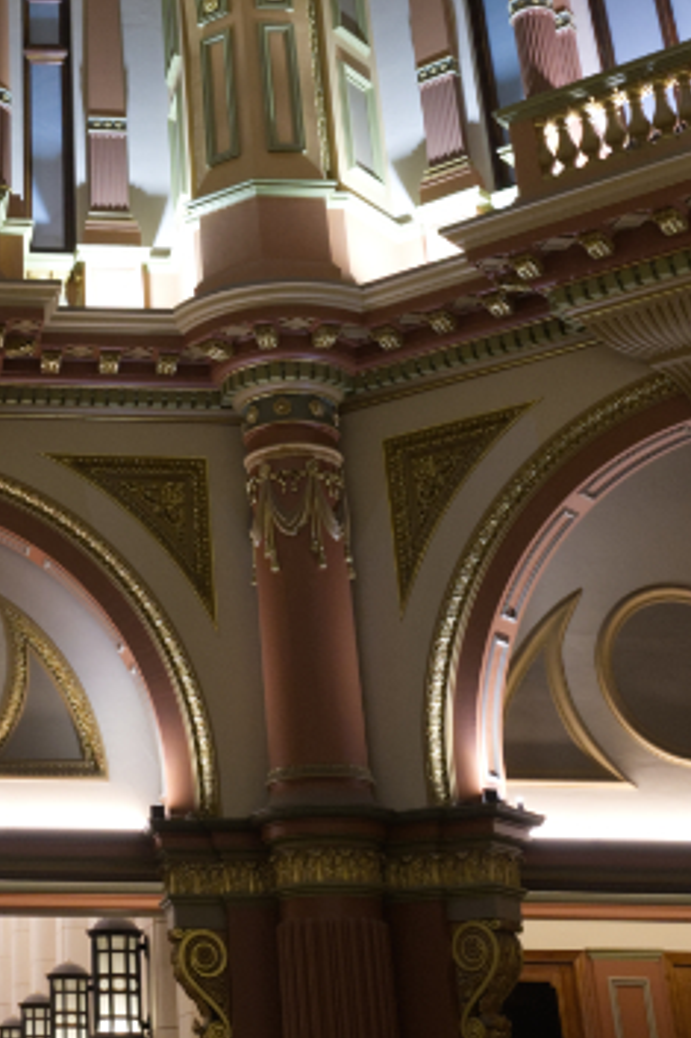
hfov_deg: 21.2
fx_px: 1758
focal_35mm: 61
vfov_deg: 31.6
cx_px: -49
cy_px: 141
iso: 800
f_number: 5.6
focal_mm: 14
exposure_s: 1/13
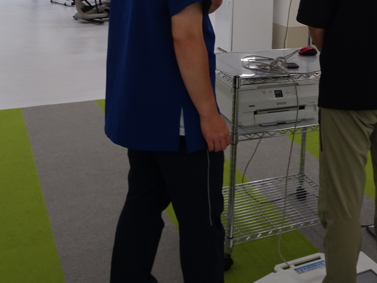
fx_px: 566
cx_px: 302
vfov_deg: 26.4
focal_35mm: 52
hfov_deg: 35.6
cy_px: -8
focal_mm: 4.1
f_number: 3.5
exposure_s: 1/50
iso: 80
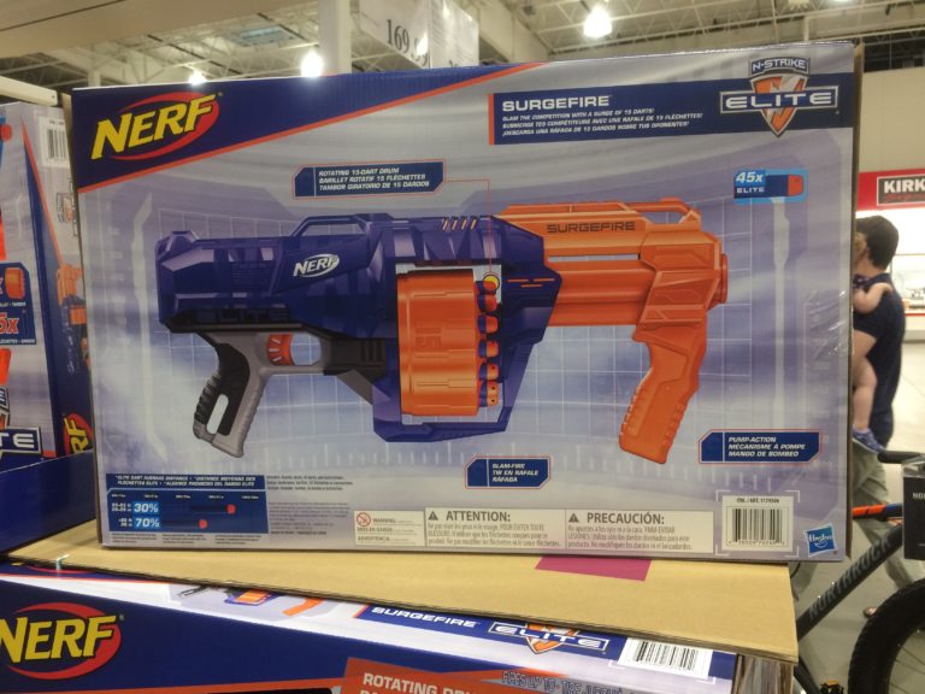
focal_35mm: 29
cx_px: 462
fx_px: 775
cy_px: 347
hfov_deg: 61.7
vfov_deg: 48.2
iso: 100
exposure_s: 1/30
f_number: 2.2
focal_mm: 4.15
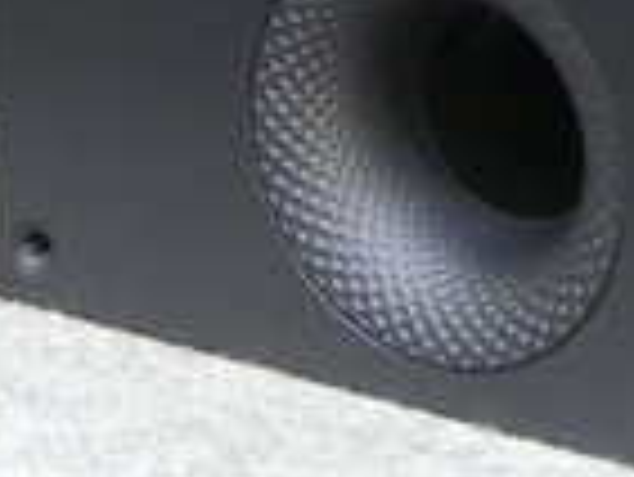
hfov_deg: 3.5
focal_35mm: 571
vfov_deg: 2.6
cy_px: -806
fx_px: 10467
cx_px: 301
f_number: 4.8
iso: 200
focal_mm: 15
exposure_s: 1/4
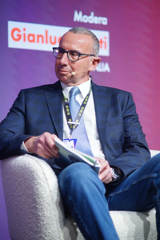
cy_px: 120
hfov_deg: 10.2
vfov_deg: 15.2
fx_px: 900
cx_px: 80
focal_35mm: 135
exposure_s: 1/200
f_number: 2.8
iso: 640
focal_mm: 135
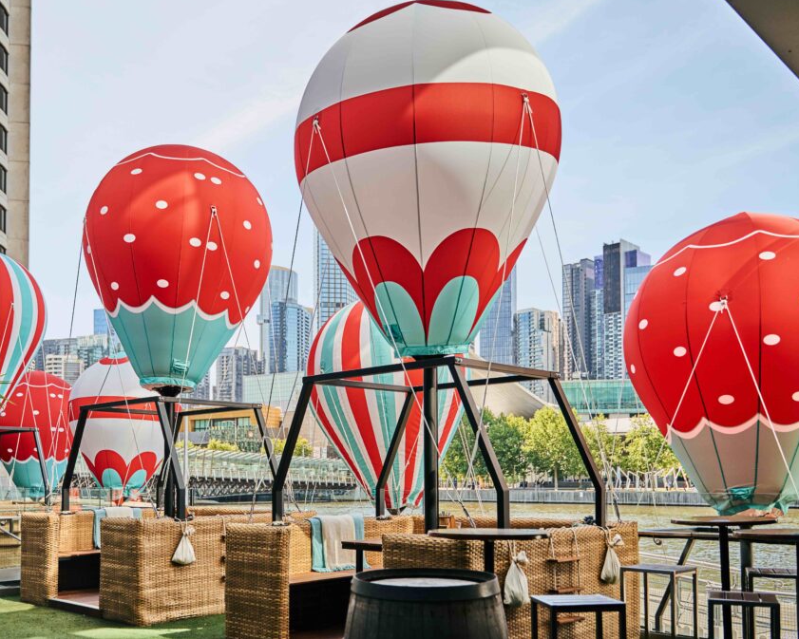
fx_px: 757
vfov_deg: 45.8
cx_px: 318
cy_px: 316
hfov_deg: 55.2
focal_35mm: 32
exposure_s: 1/1000
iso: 125
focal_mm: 28
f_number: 2.8
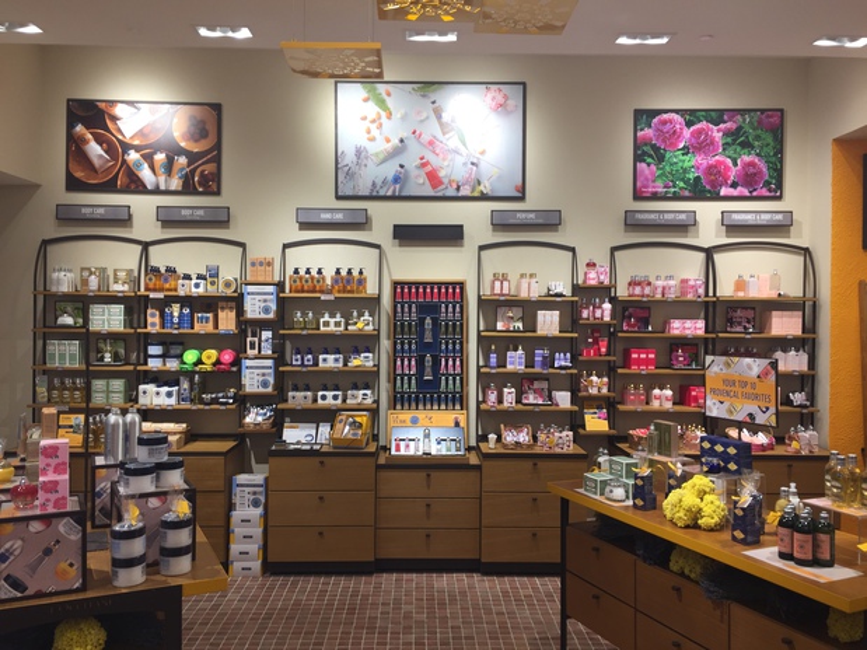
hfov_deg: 61.7
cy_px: 325
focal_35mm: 29
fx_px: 726
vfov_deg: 48.2
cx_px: 434
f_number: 2.2
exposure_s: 1/60
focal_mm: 4.15
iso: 32
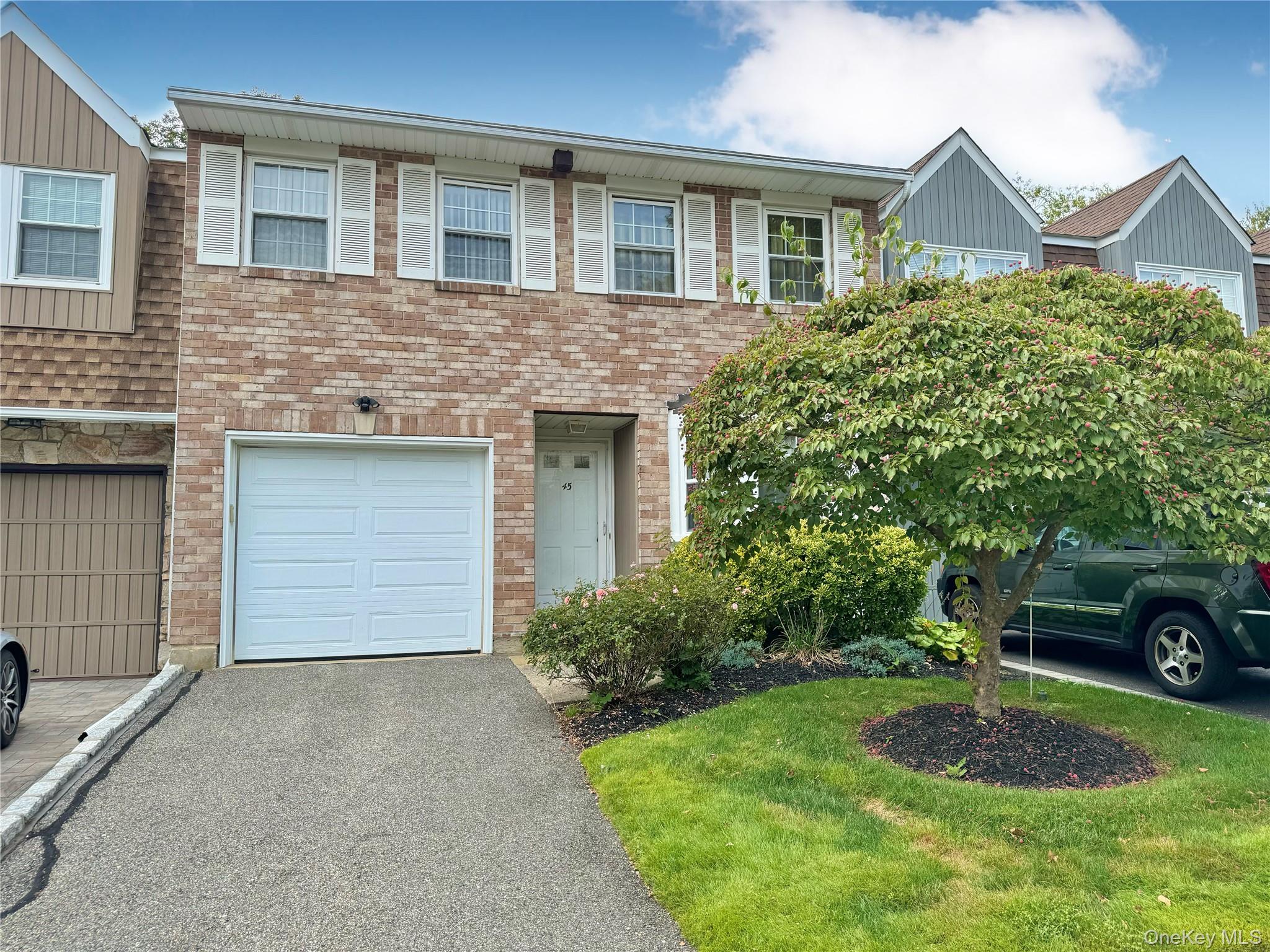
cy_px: 476
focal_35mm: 24
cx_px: 635
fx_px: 881
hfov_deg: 71.6
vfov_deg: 56.8
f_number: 1.78
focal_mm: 6.76
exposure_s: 1/1456
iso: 80
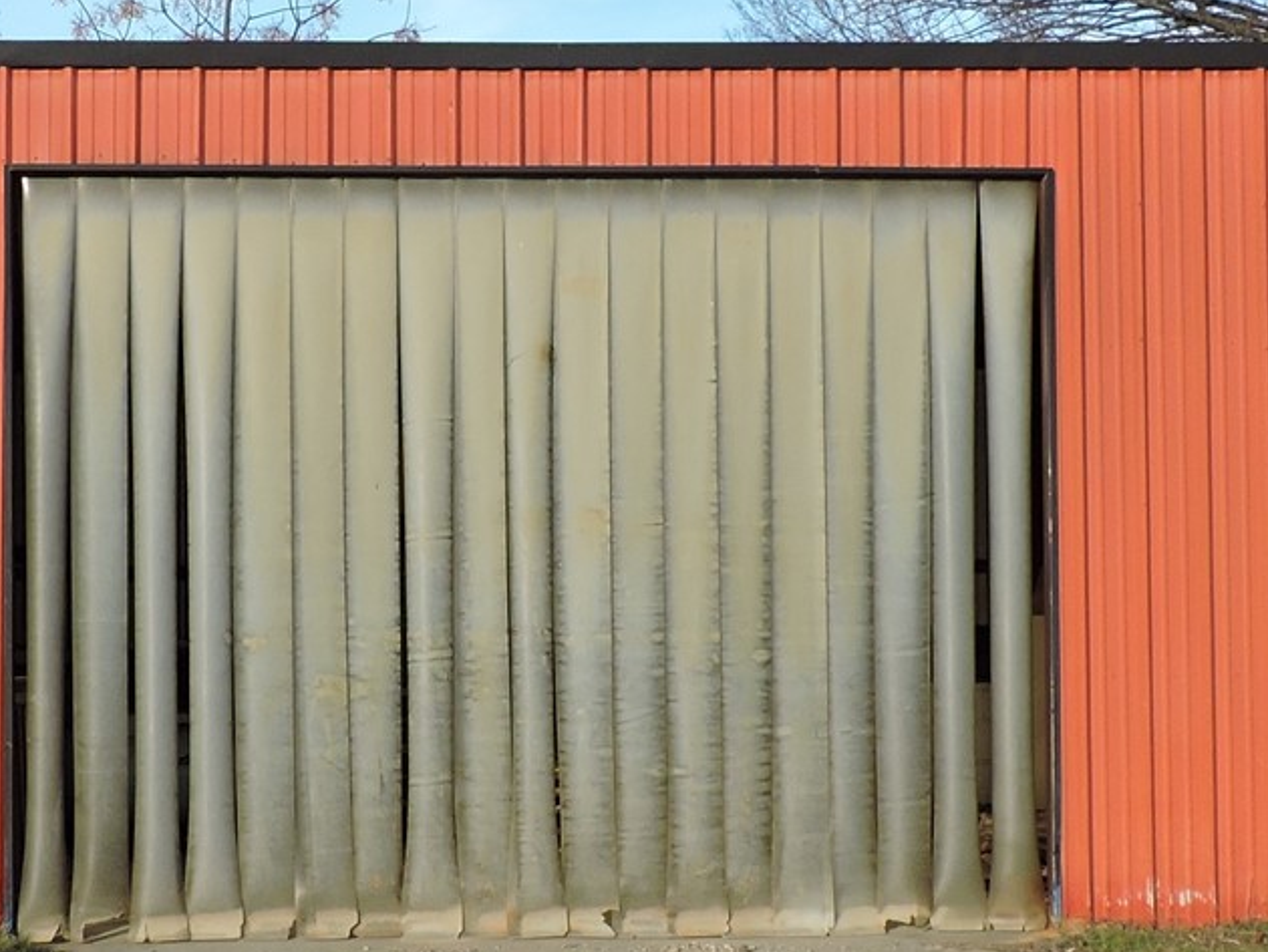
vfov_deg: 18.9
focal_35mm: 78
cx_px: 497
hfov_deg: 25.0
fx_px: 2858
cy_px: 511
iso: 100
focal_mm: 4.3
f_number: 3
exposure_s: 1/640
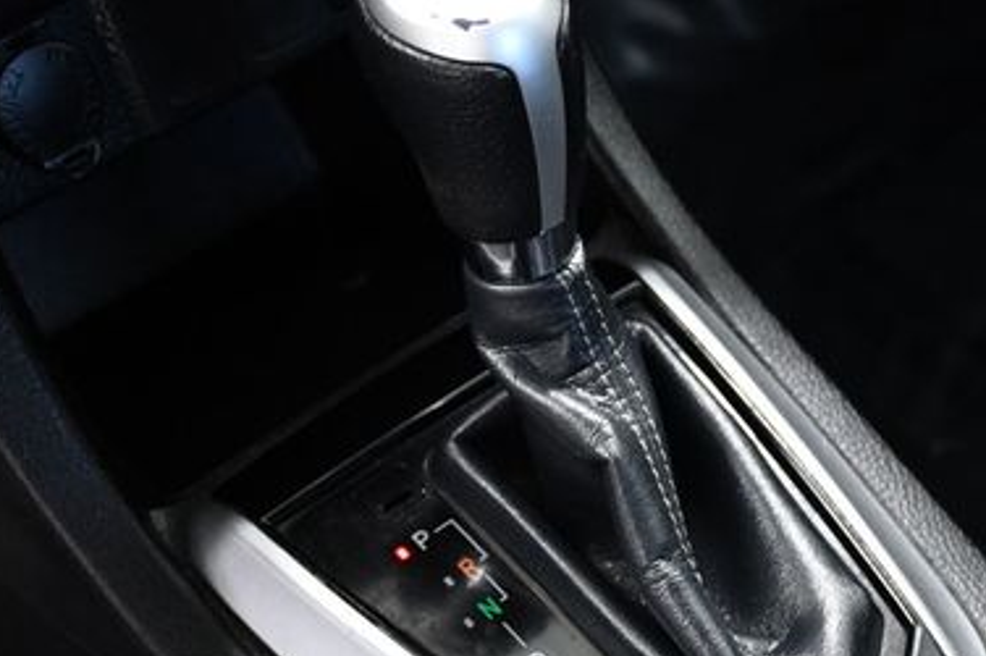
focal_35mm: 97
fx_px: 2654
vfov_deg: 14.1
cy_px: 430
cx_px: 527
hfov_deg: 21.0
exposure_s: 1/100
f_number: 5
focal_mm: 38
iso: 2500
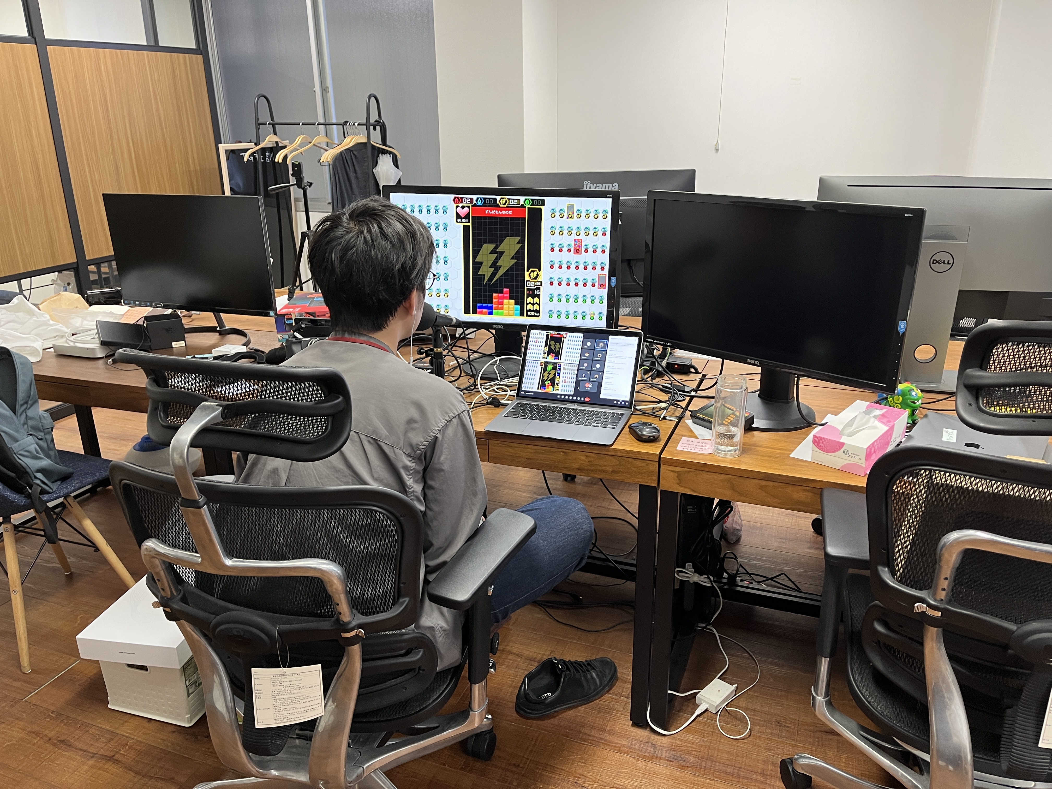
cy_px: 394
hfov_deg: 67.3
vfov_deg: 53.1
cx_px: 526
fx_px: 790
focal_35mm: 26
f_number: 1.6
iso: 125
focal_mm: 5.1
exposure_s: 1/50
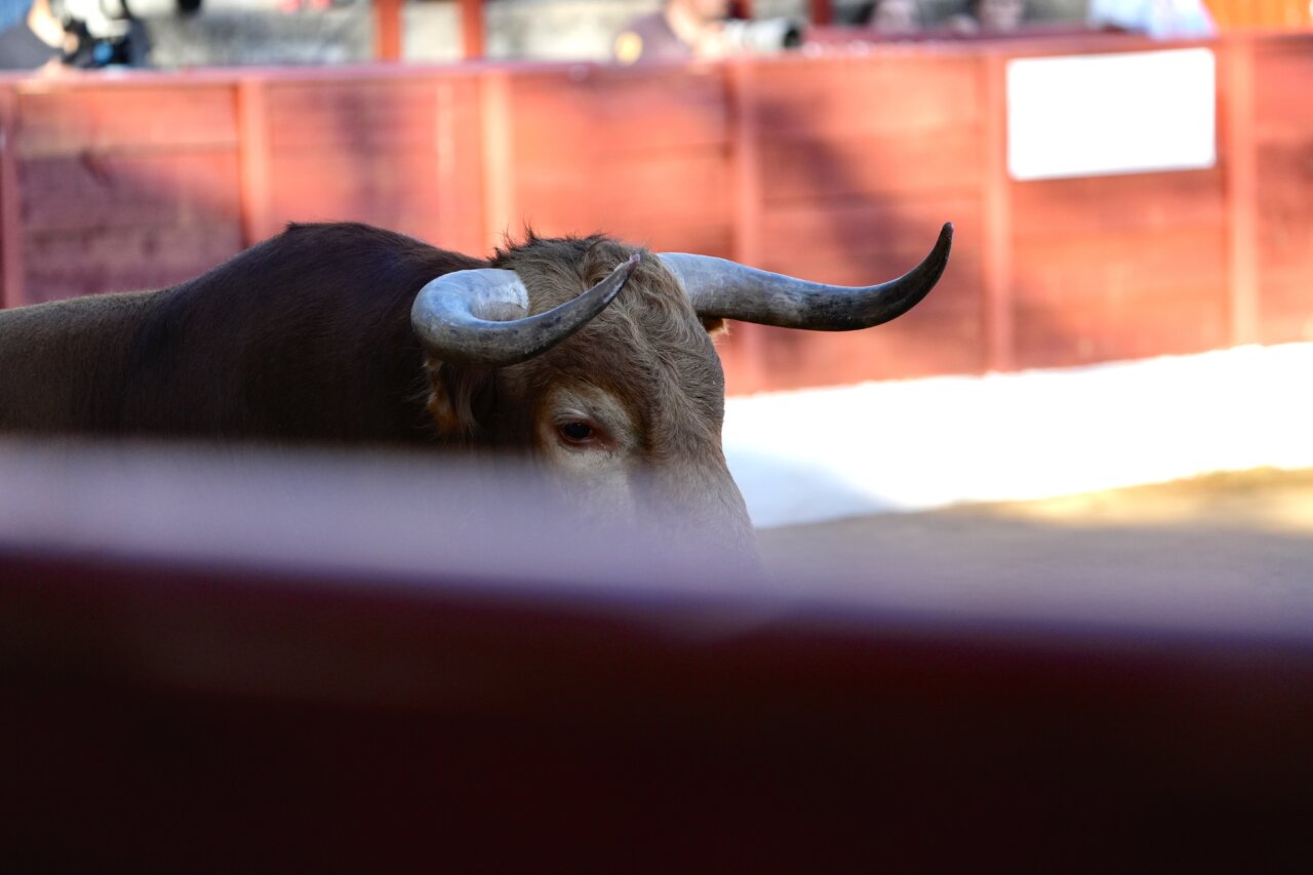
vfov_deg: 6.9
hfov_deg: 10.3
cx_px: 656
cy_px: 438
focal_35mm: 200
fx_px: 7293
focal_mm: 200
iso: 2000
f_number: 5.6
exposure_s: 1/1250
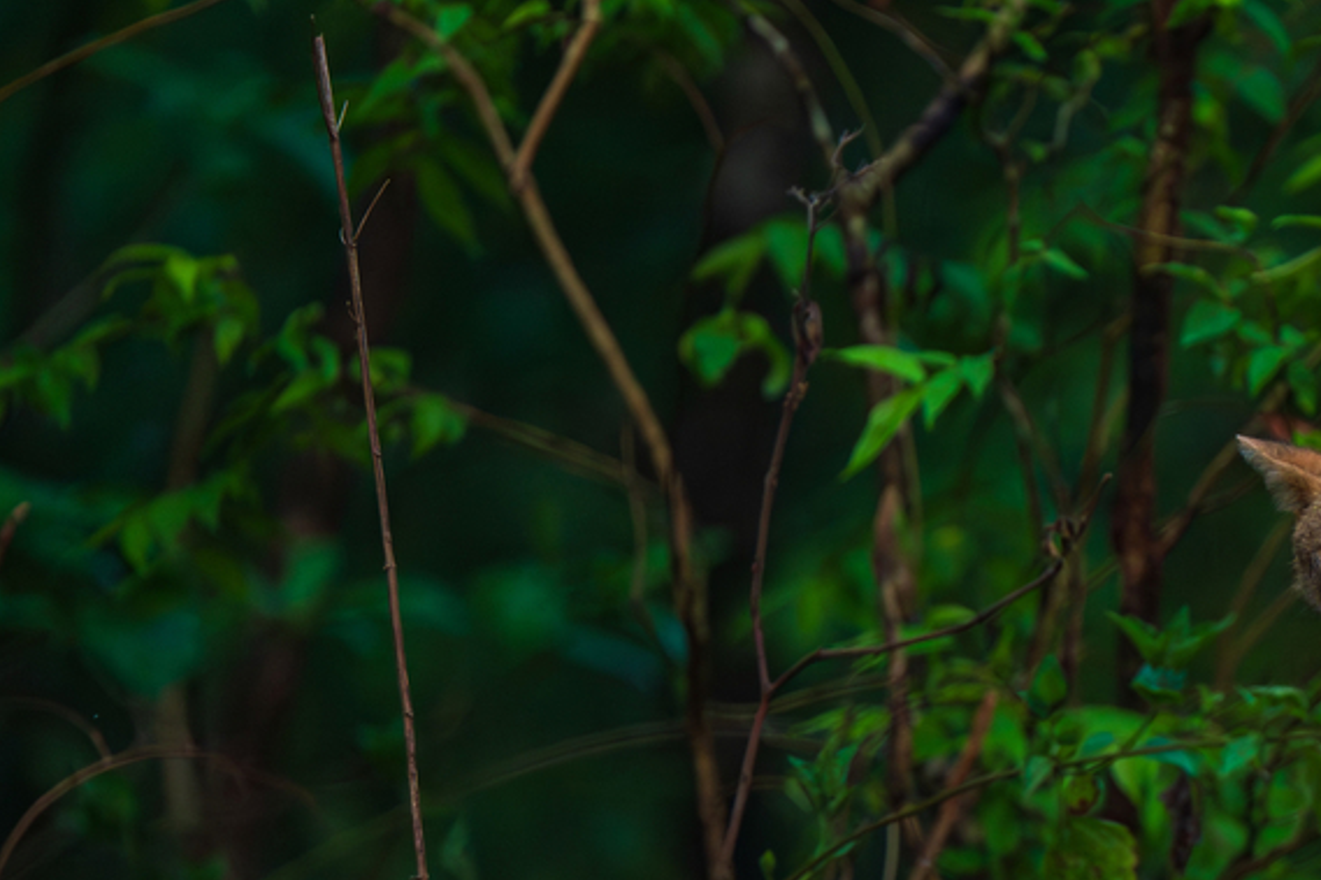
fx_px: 44091
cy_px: 717
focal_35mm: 1202
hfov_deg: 1.7
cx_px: 1286
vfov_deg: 1.1
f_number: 4
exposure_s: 1/800
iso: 1600
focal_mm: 600
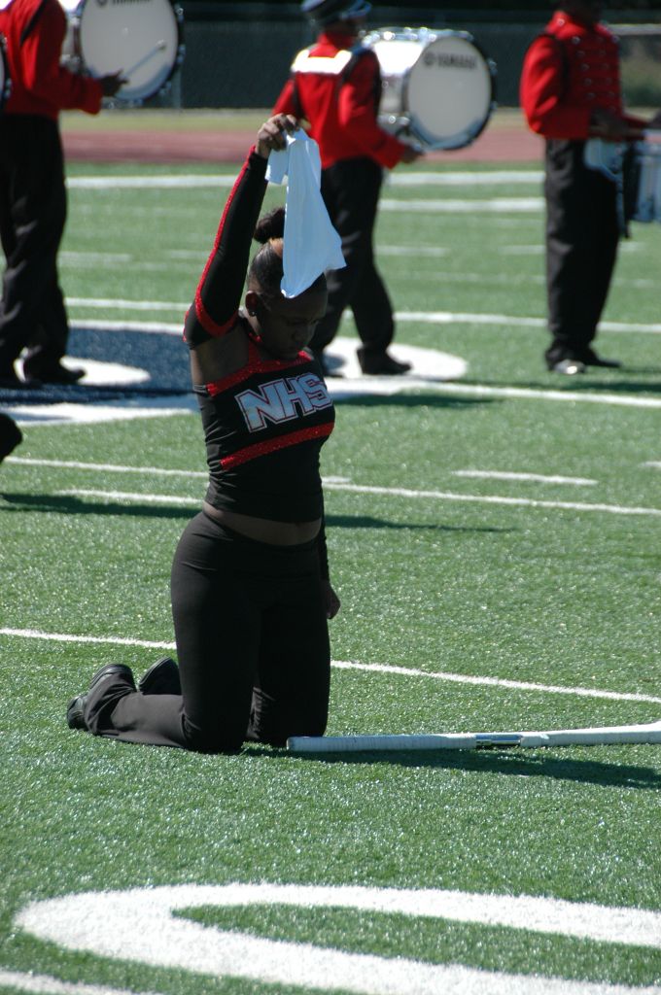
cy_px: 498
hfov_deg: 4.6
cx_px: 330
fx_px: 8284
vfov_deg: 6.9
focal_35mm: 300
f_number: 6.3
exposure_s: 1/640
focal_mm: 200
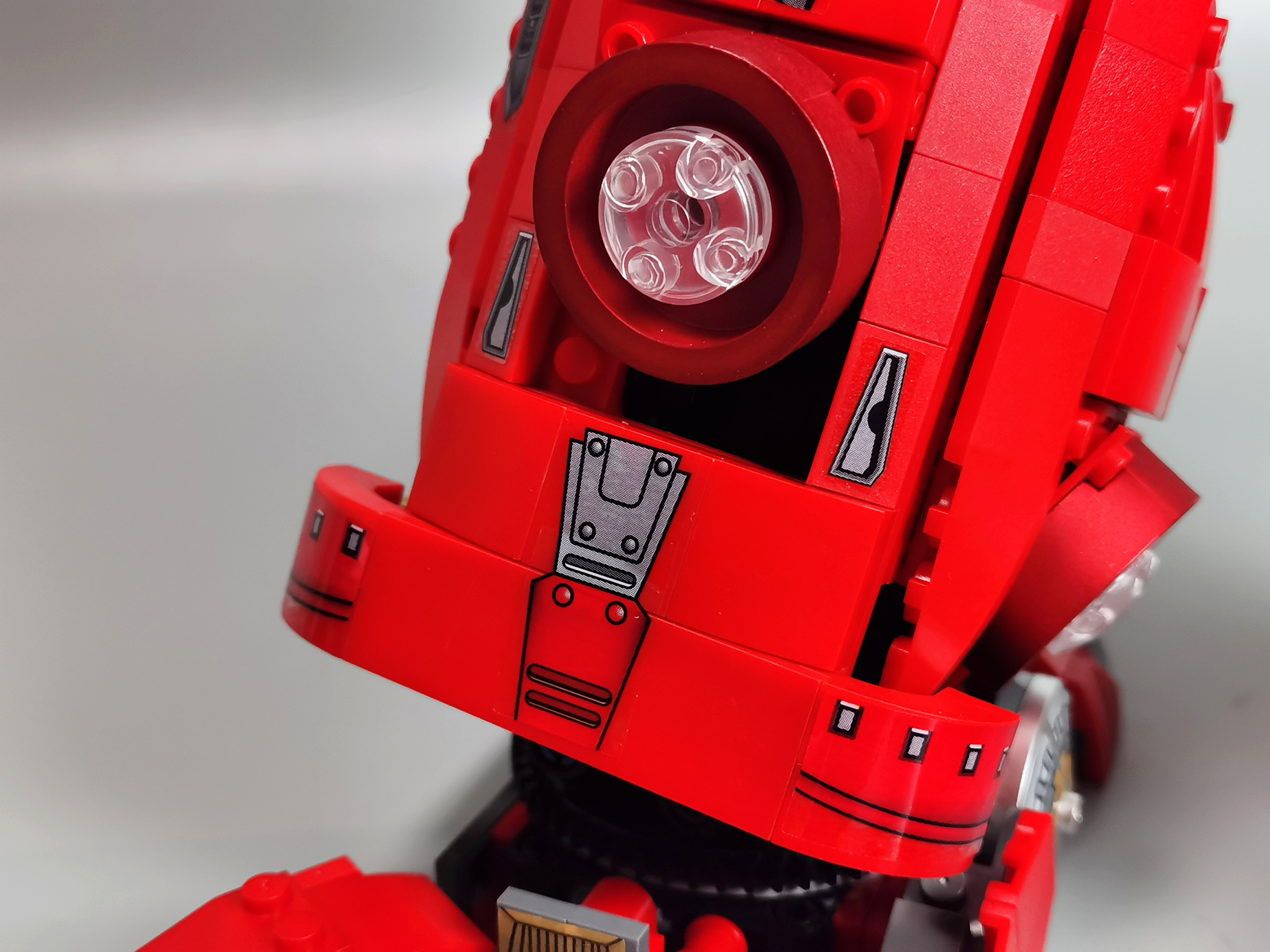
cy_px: 476
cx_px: 635
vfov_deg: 33.6
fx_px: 1578
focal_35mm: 43
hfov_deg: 43.9
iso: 160
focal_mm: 5.58
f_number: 1.8
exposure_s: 1/100
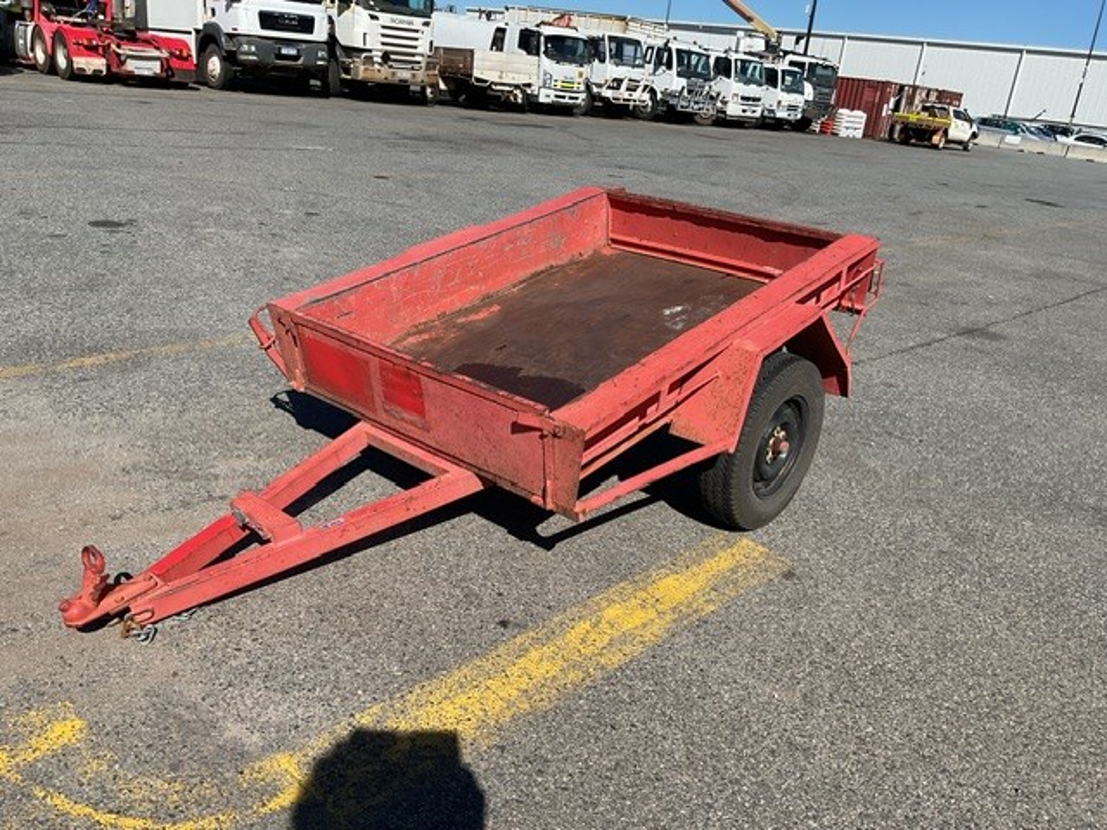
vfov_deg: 48.2
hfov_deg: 61.7
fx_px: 927
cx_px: 554
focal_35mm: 29
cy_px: 415
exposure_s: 1/2427
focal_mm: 3
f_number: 1.8
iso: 16
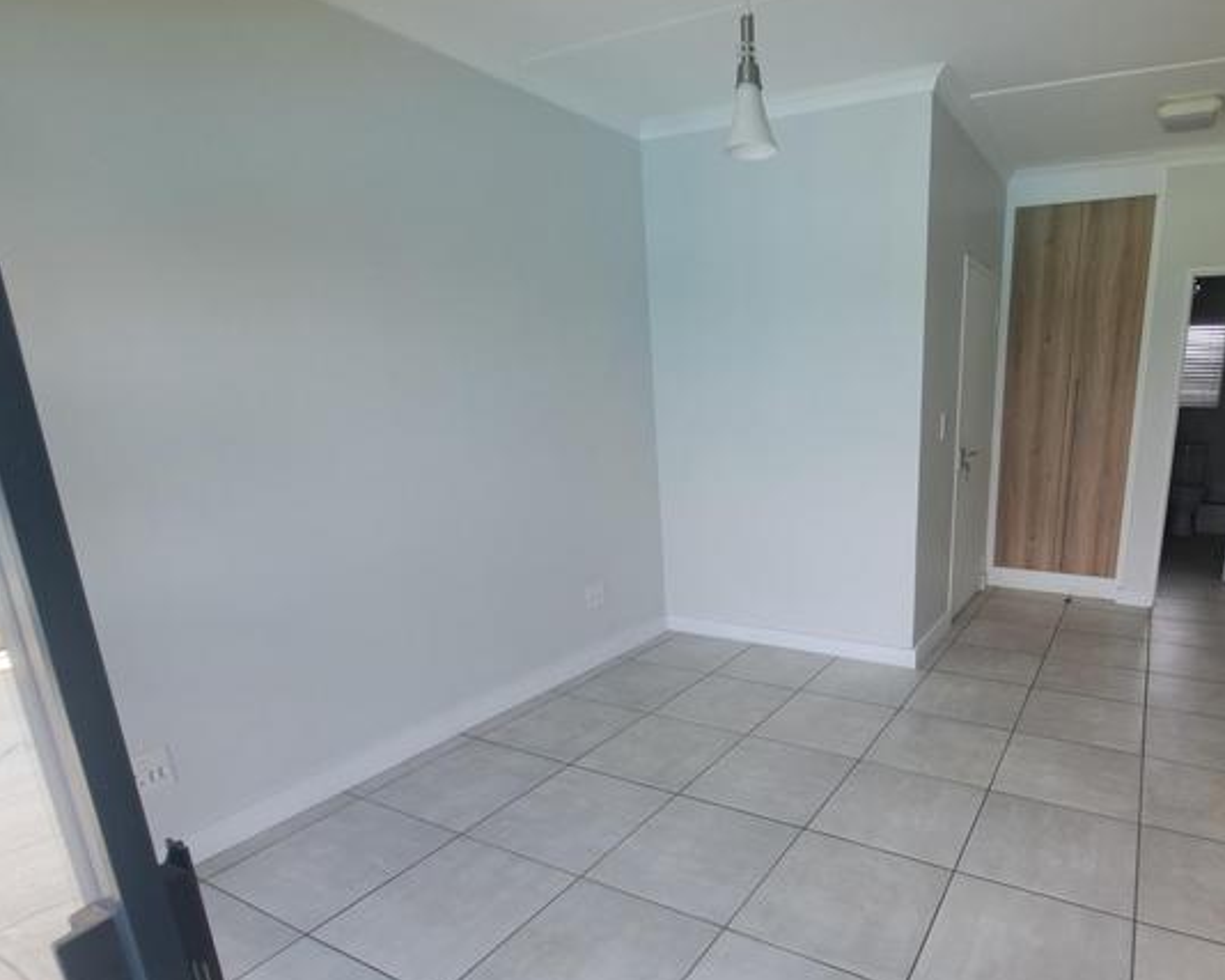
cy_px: 583
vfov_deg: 70.2
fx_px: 689
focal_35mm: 19
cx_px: 805
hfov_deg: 80.8
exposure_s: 1/100
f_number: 2.2
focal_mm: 1.74
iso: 50
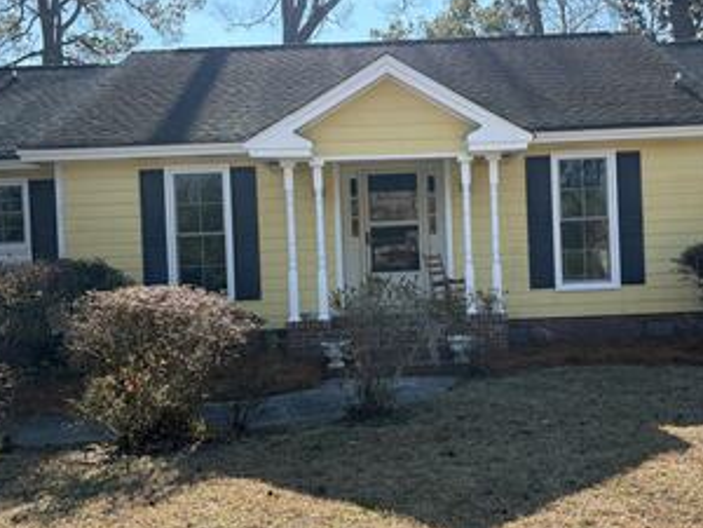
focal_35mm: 35
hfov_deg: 52.5
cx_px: 401
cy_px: 271
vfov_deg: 40.7
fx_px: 711
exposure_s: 1/1364
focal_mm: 5.96
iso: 64
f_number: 1.6
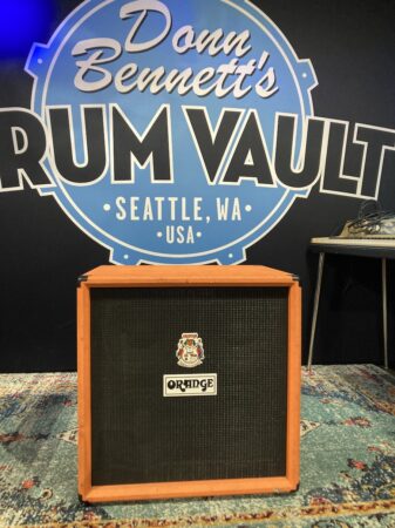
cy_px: 264
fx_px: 426
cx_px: 198
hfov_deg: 49.7
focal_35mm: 28
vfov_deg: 63.5
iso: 250
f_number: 1.8
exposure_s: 1/60
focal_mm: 3.99
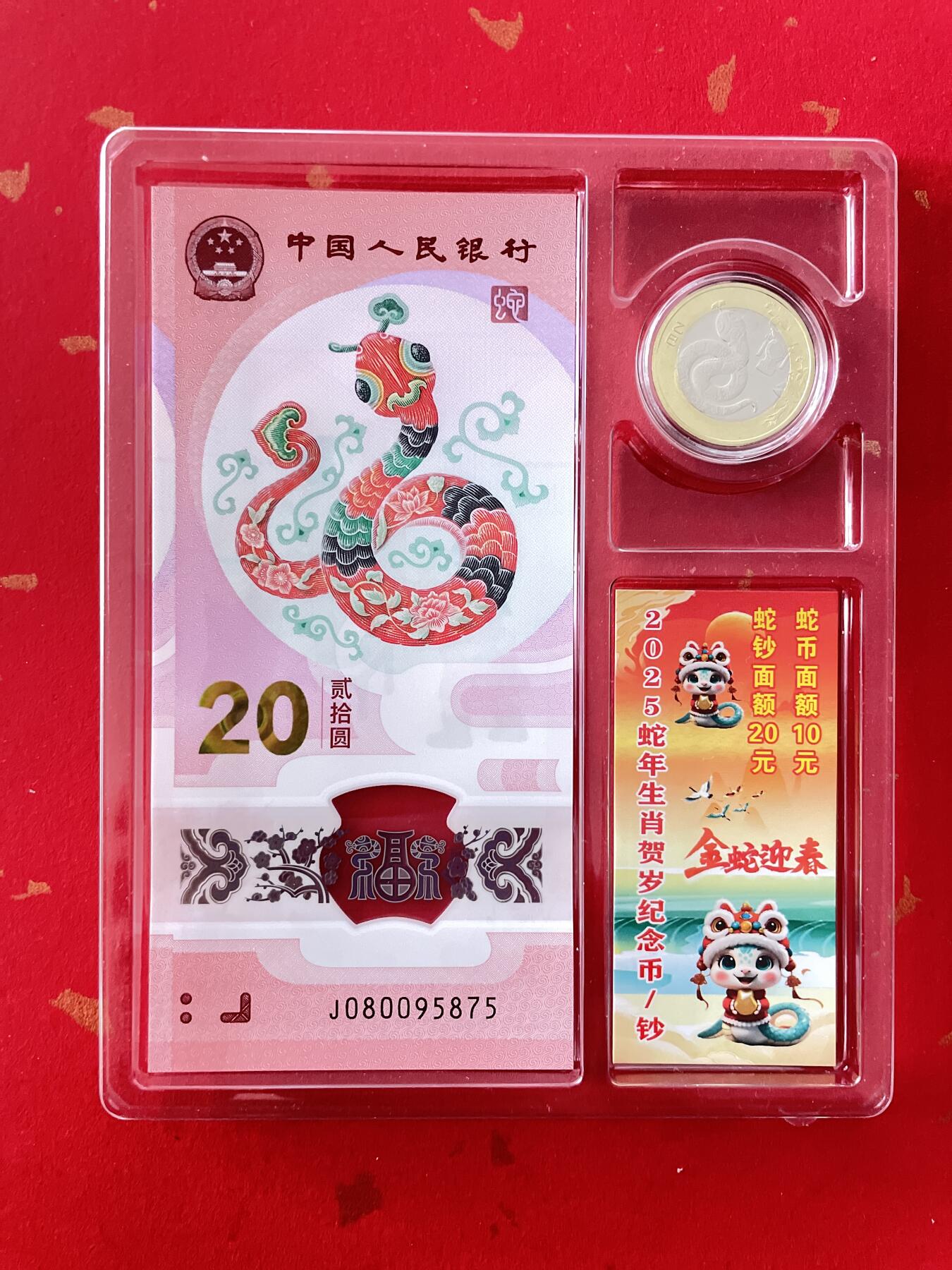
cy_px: 635
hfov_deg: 53.1
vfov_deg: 67.3
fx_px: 953
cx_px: 476
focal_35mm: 26
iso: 1000
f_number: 1.6
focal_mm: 4.2
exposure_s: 1/25
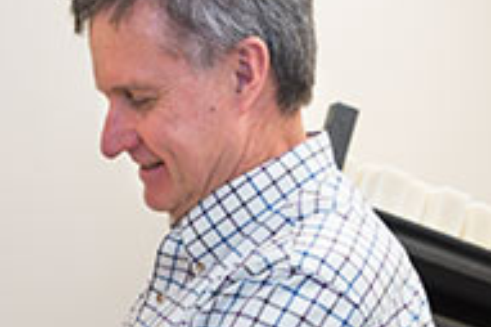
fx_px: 995
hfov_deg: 26.7
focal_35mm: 73
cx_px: 39
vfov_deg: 18.0
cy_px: 362
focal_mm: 24
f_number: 4.8
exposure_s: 1/60
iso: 200
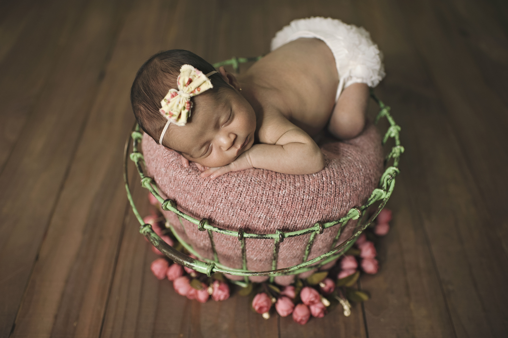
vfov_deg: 37.8
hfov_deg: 54.5
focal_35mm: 35
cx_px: 254
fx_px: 493
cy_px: 169
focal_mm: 35
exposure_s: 1/200
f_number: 2.2
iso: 320
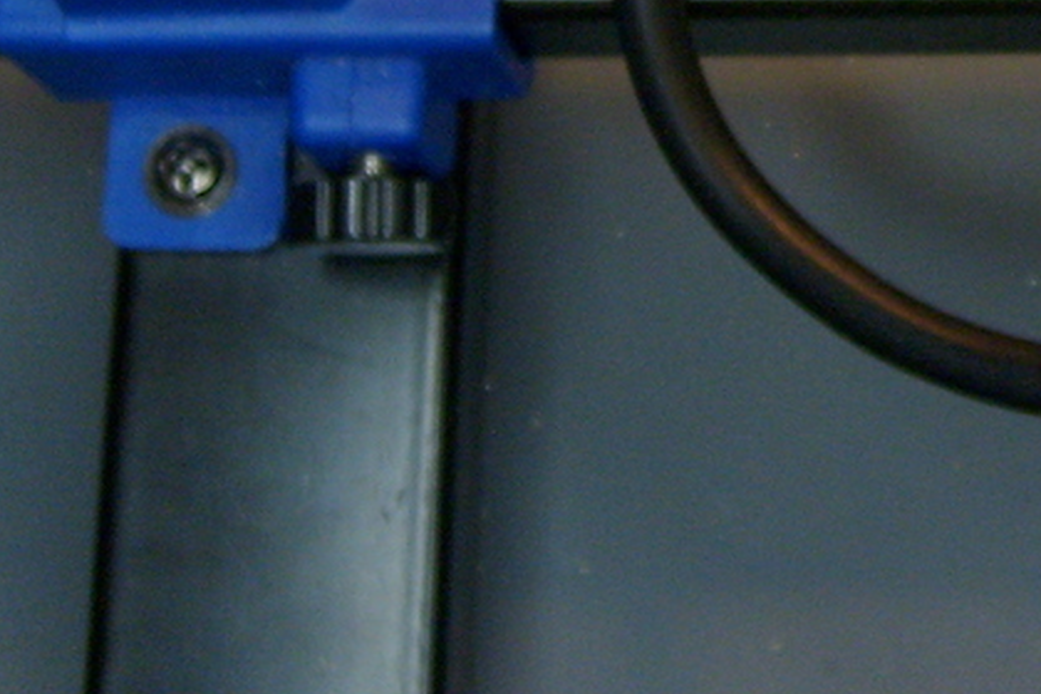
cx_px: 925
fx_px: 3007
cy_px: -255
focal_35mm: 104
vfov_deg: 12.7
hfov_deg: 19.3
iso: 100
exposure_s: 1/90
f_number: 2.8
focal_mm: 5.8
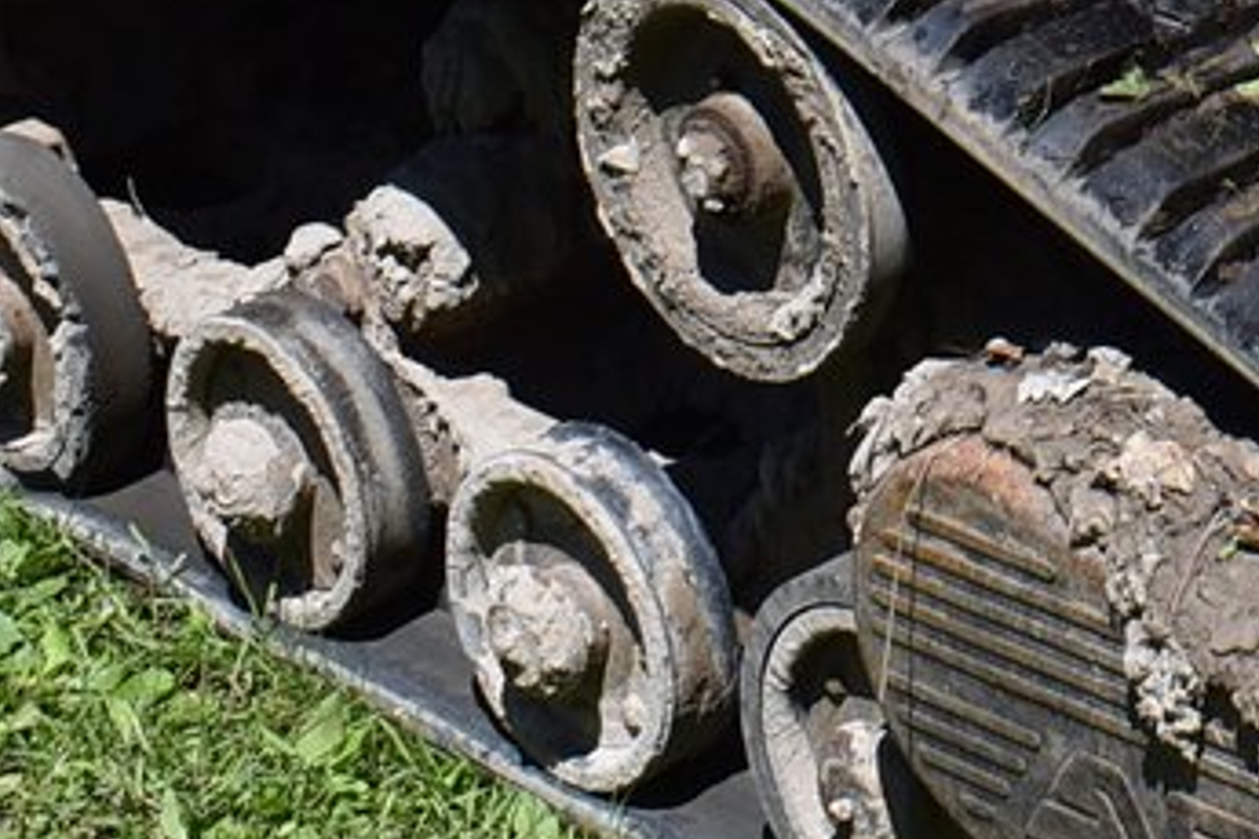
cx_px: 1693
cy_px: -699
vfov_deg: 9.8
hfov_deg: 14.7
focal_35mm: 133
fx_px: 4651
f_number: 8
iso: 100
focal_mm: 18
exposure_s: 1/250
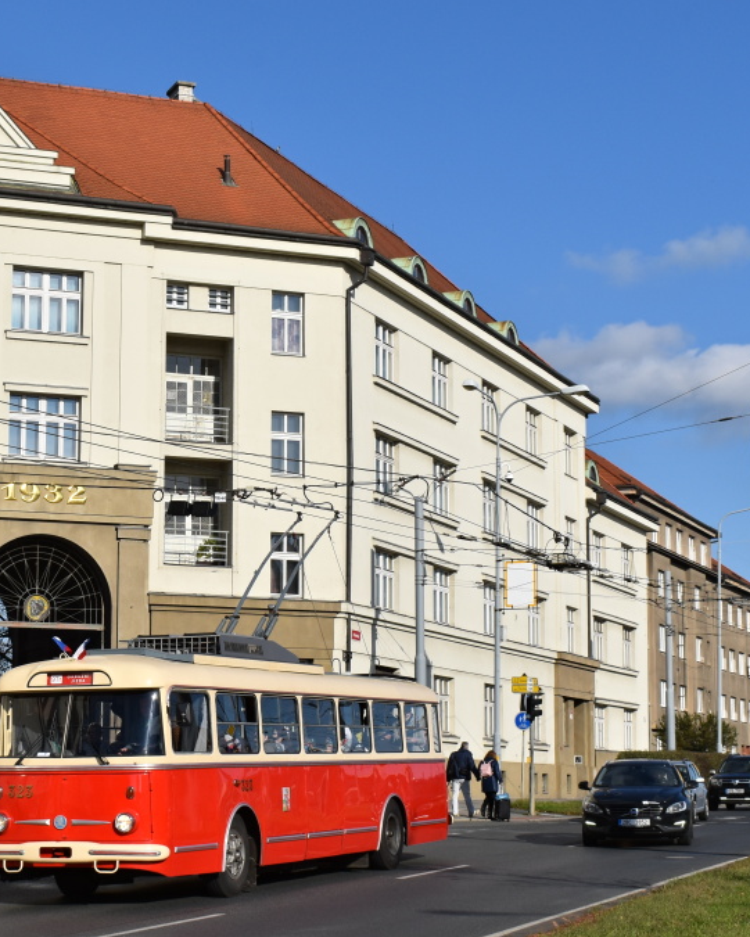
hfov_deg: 23.7
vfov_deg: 29.6
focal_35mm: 64
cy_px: 472
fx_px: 1775
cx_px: 225
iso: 200
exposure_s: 1/500
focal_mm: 30
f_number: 11
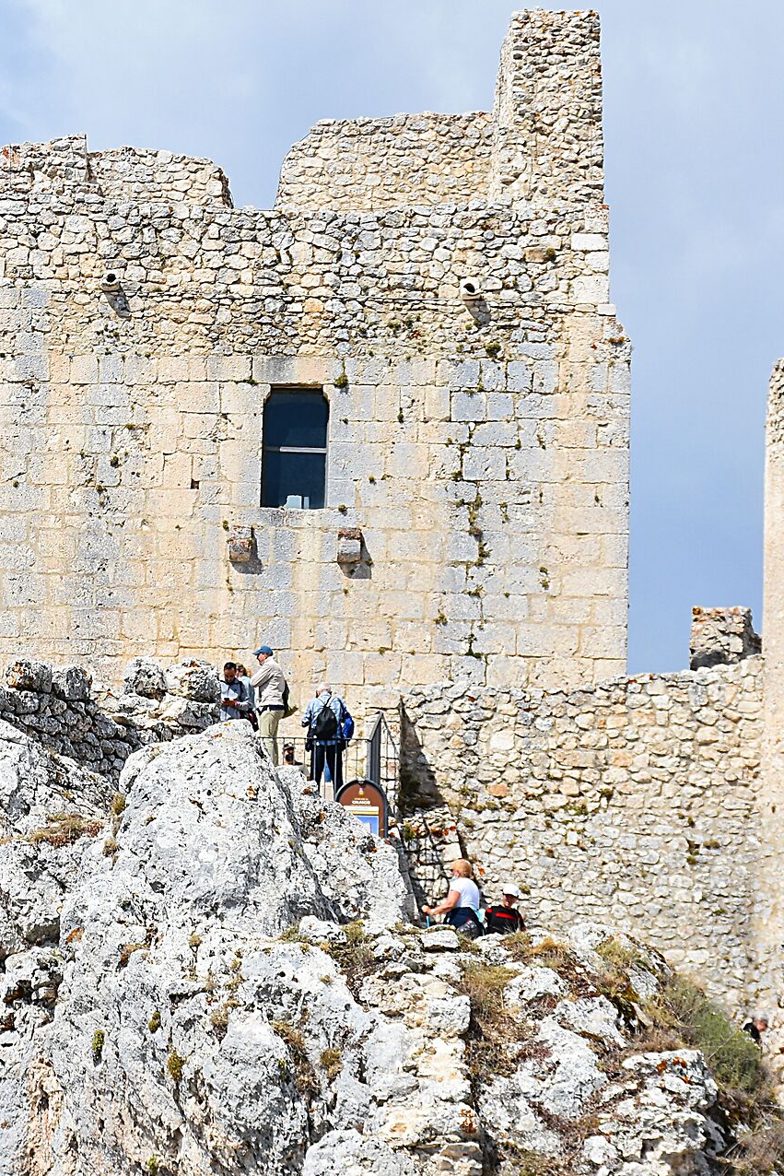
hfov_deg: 8.7
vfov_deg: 13.0
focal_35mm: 158
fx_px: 5160
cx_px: 334
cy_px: 582
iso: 125
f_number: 8
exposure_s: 1/500
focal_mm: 56
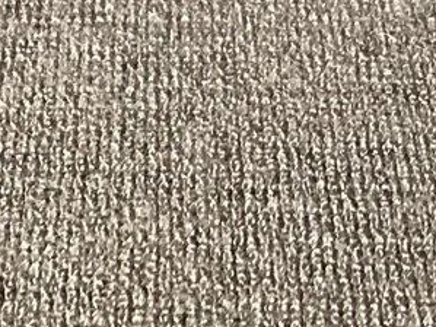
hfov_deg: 12.6
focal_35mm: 157
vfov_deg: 8.7
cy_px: -412
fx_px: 1977
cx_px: 189
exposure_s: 1/40
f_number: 2.4
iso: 400
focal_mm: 3.3
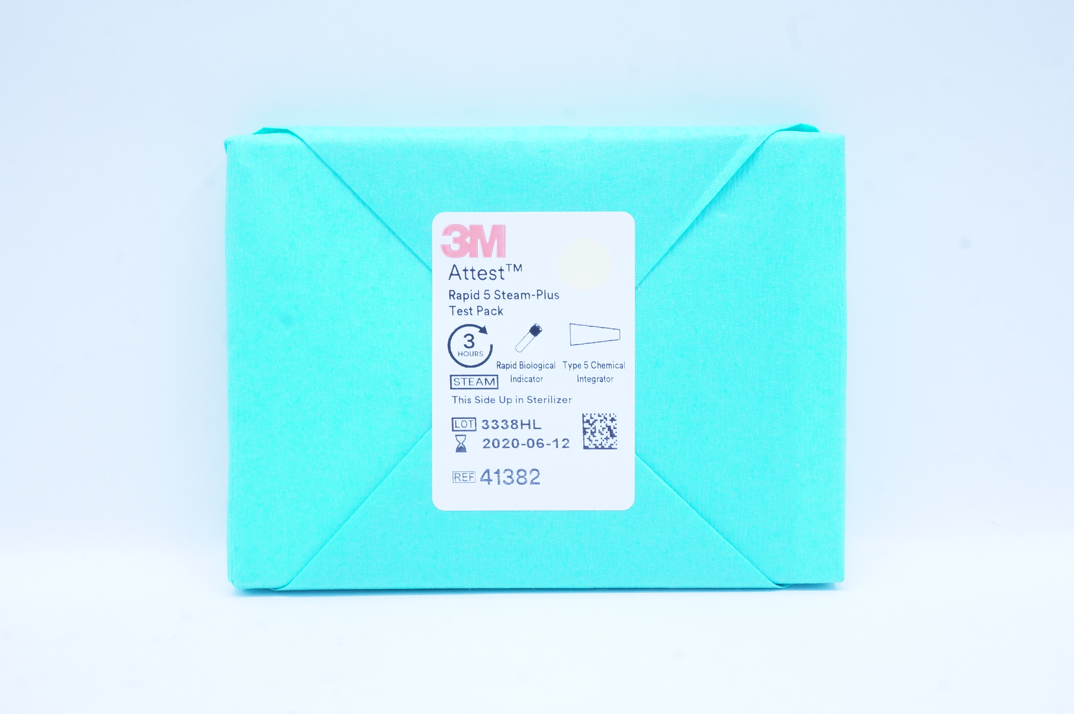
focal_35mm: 50
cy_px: 357
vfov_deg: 27.2
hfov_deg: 40.0
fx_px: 1475
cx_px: 537
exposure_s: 1/10
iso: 400
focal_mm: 33
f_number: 13
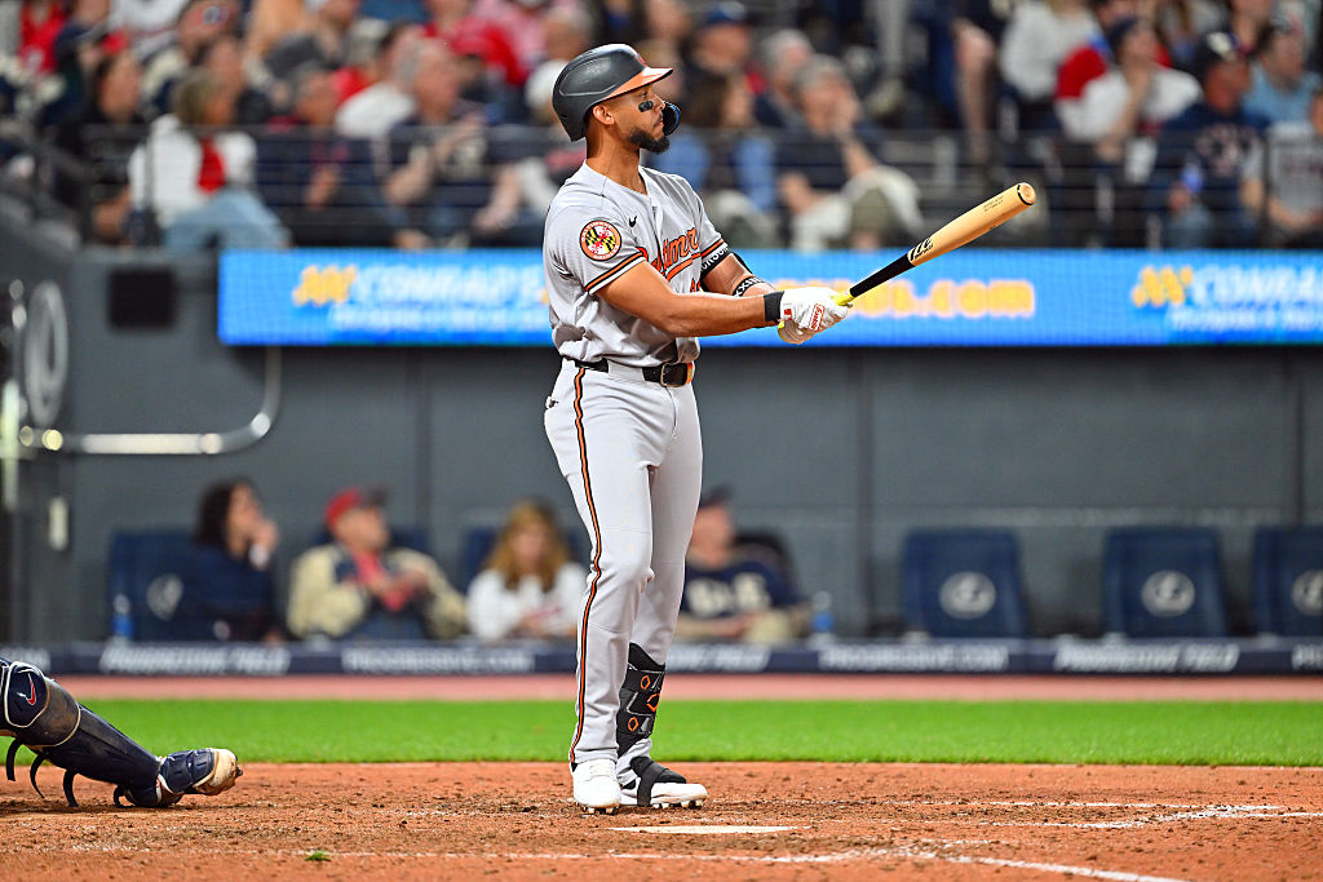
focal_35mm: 400
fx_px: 14701
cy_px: 441
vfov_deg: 3.4
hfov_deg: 5.2
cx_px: 662
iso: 2500
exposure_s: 1/1600
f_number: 2.8
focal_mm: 400
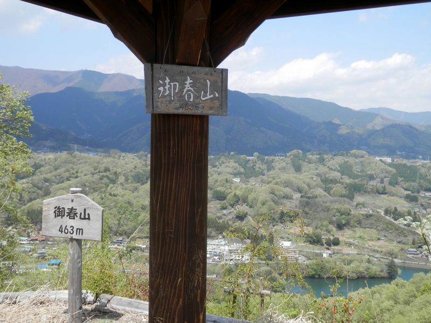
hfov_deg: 46.8
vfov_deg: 36.0
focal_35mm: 40
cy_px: 162
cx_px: 216
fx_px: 498
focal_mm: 7.3
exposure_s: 1/500
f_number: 3.7
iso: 80
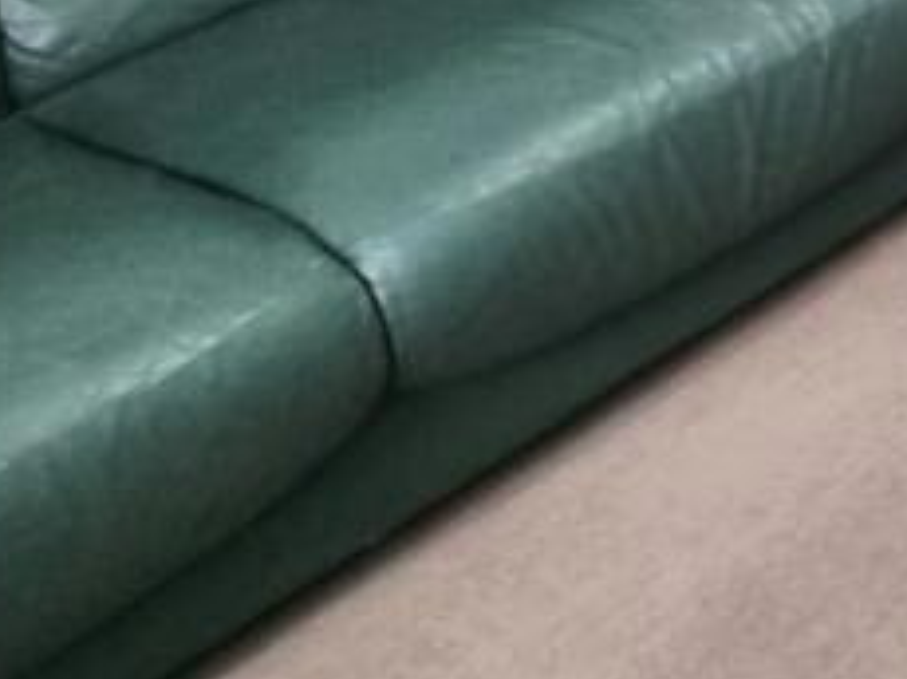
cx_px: 1964
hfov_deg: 17.5
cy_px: -647
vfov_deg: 18.0
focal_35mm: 58
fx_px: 1518
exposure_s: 1/60.2
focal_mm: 2.2
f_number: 2.2
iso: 200
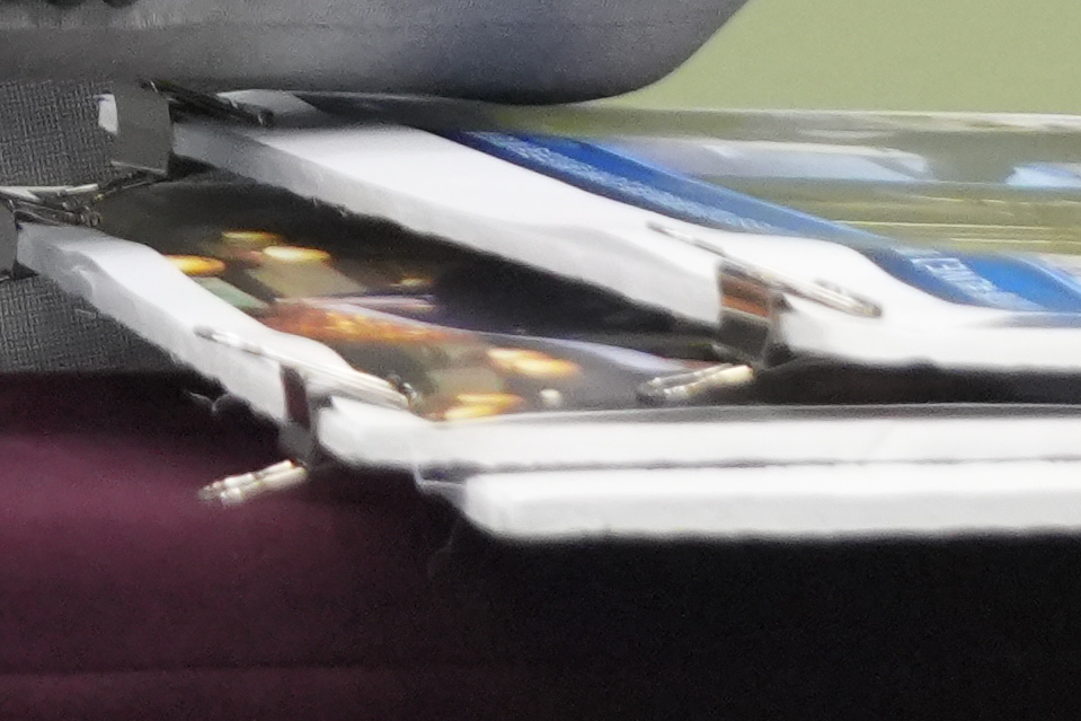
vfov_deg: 1.4
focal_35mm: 988
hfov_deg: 2.1
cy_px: -1583
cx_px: -871
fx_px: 29660
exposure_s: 1/250
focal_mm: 102
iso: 2500
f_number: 5.6
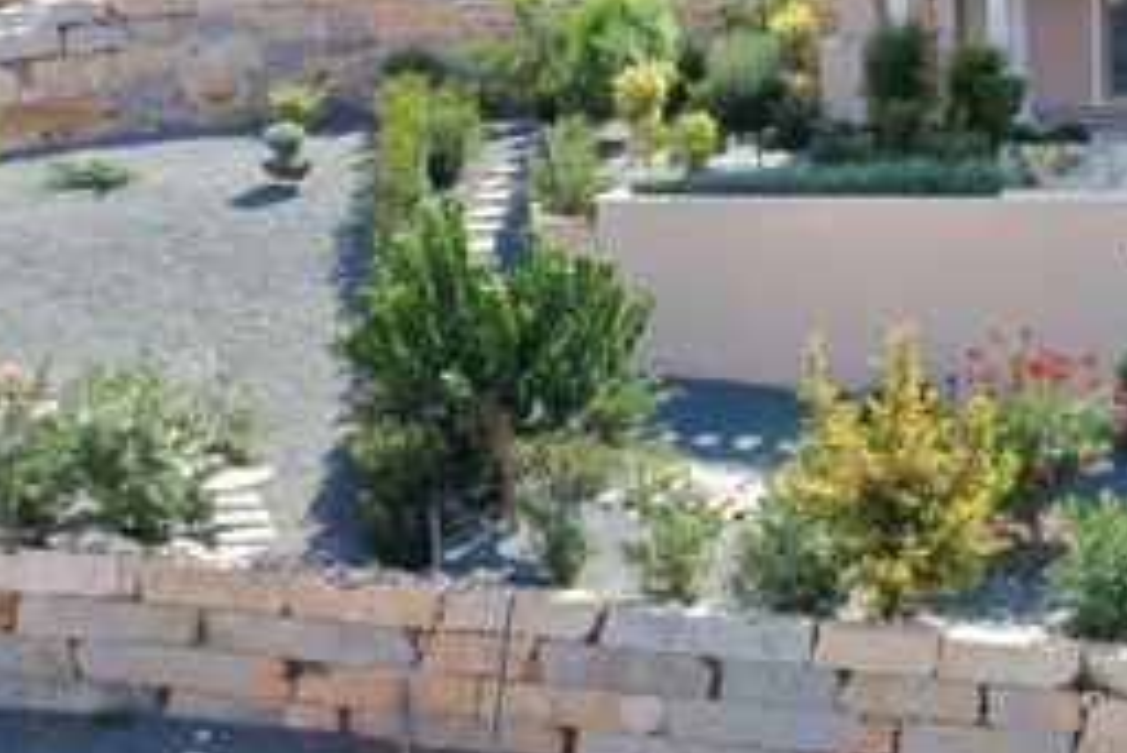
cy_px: 145
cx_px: 1503
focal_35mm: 77
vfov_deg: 17.6
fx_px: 2412
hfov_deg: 23.1
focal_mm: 10.26
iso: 100
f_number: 5
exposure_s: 1/320
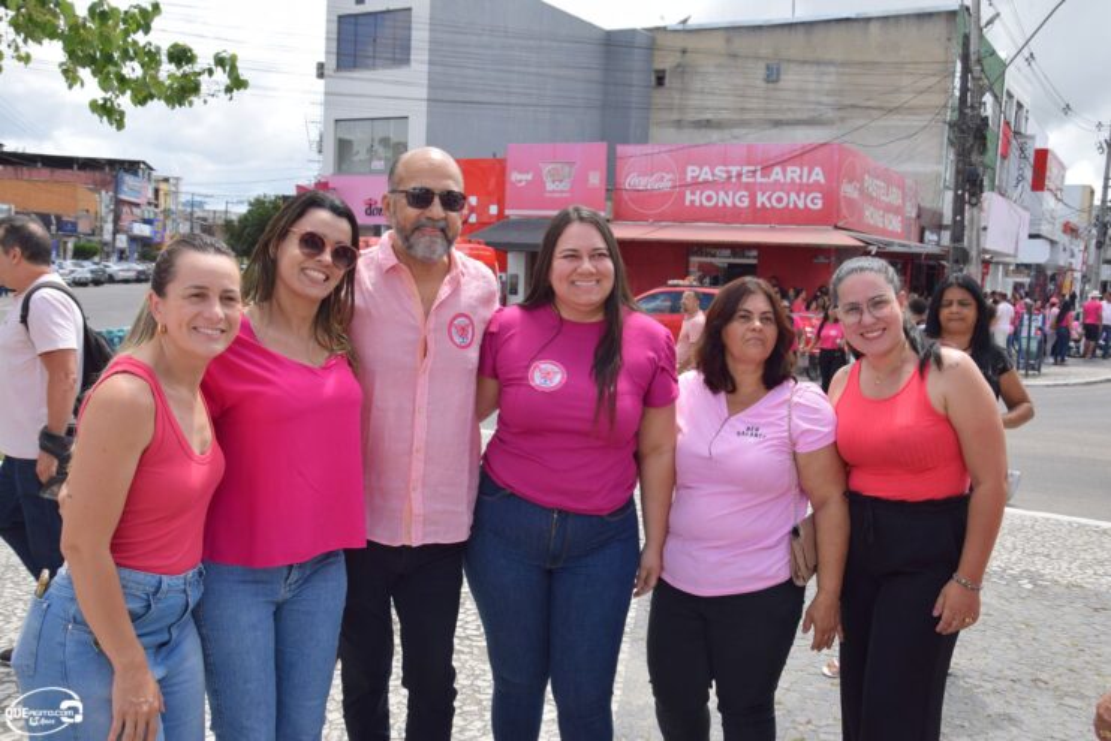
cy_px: 370
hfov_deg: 57.2
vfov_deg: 40.0
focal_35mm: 33
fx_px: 1019
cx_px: 556
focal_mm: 22
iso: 200
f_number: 9
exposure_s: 1/320
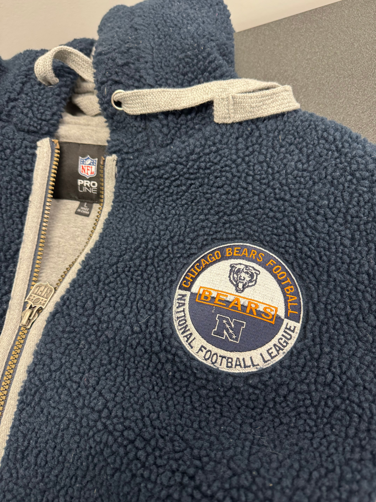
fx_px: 348
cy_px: 251
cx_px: 188
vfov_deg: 71.6
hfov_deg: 56.8
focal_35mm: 24
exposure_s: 1/53
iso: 640
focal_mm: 6.76
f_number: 1.78
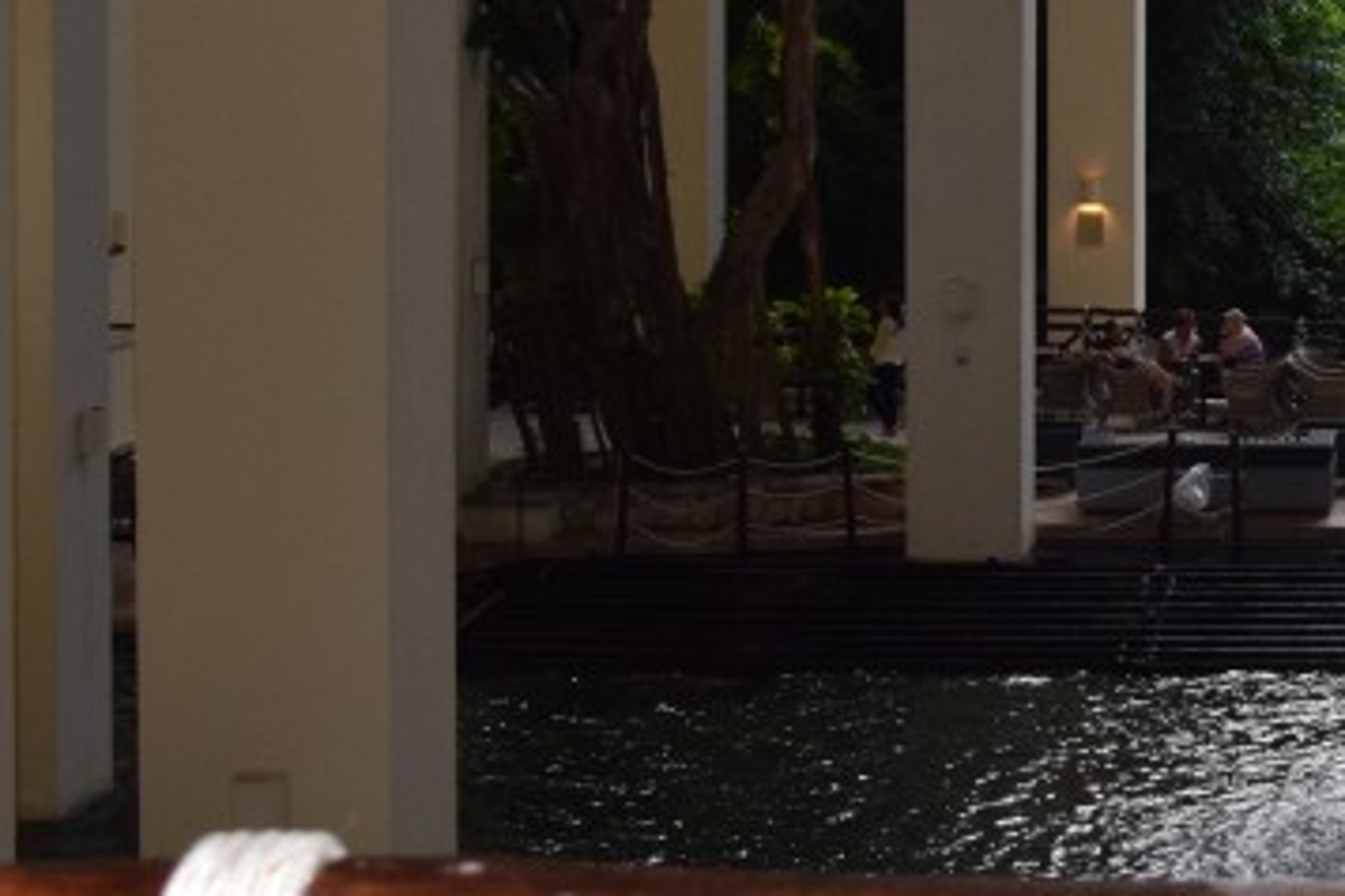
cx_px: 1650
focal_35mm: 107
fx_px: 4013
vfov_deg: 12.5
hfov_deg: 18.0
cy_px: -72
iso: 720
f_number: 5.6
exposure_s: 1/125
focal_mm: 25
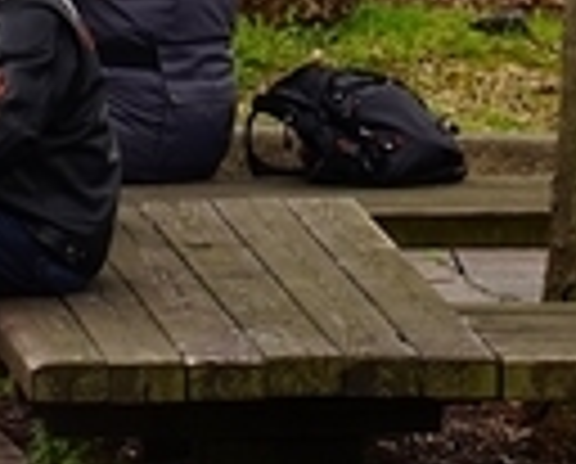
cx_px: 500
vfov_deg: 2.5
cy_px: -360
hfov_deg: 3.1
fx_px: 10508
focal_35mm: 615
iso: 100
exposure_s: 1/200
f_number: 4
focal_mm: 105
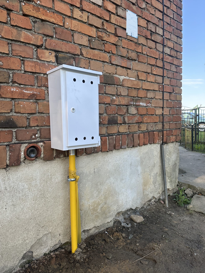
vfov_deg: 71.6
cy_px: 136
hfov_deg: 56.8
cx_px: 102
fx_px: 190
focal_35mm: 24
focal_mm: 6.86
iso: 80
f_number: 1.78
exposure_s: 1/597
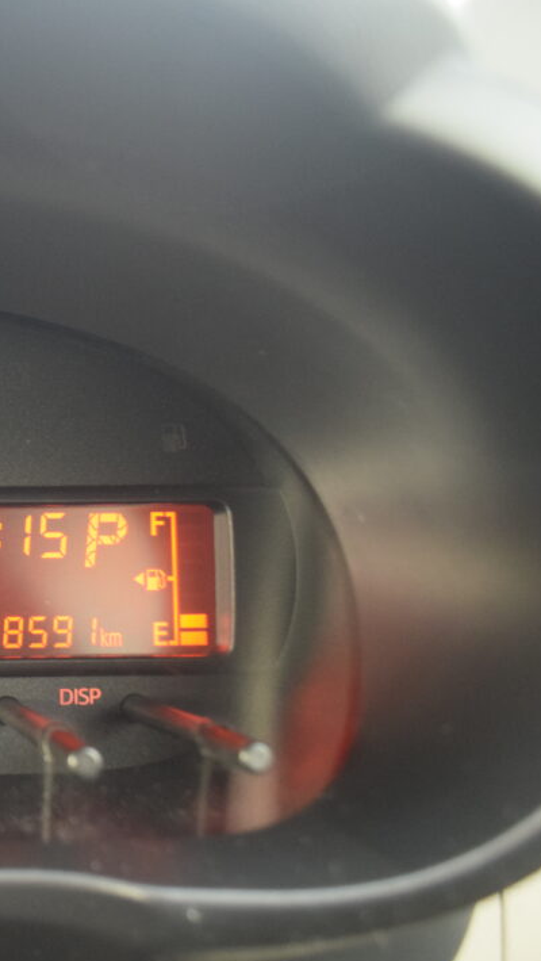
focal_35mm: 43
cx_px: -180
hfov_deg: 24.0
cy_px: 483
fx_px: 1095
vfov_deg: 47.3
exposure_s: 1/60
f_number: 3.5
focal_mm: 18
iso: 2000
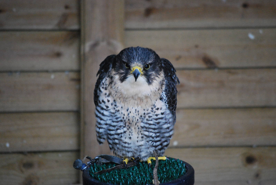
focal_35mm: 300
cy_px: 92
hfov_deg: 6.9
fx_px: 2303
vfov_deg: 4.6
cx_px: 138
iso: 1600
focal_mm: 200
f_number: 5.6
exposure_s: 1/125
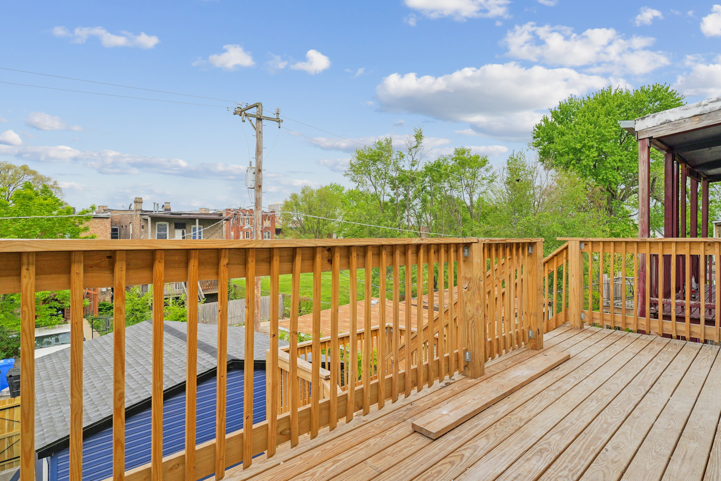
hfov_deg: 89.5
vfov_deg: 67.3
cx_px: 411
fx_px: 360
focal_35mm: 18
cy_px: 229
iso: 400
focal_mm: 14
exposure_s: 1/640
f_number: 9
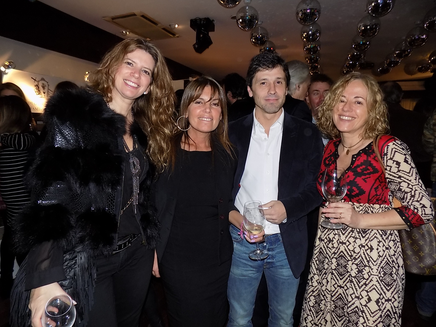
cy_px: 164
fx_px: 290
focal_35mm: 23
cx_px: 218
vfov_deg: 58.9
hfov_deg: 73.9
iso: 200
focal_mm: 4
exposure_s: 1/30
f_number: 3.1
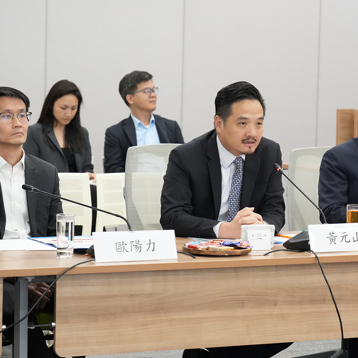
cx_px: 208
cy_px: 179
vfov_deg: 13.1
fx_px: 1556
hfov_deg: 13.1
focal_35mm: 133
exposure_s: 1/125
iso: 10000
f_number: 5.6
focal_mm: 104
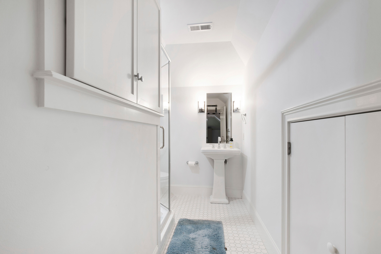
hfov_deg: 100.4
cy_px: 127
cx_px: 190
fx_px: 159
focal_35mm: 15
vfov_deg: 77.3
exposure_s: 1/4
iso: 100
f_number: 8
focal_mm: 10
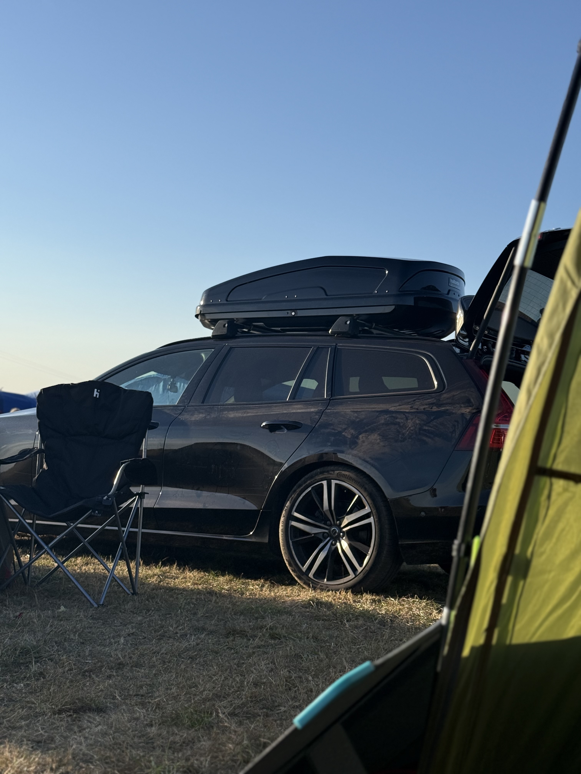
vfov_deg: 39.7
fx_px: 1074
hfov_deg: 30.3
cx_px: 290
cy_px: 387
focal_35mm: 48
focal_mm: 6.76
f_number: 1.78
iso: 80
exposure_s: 1/3891
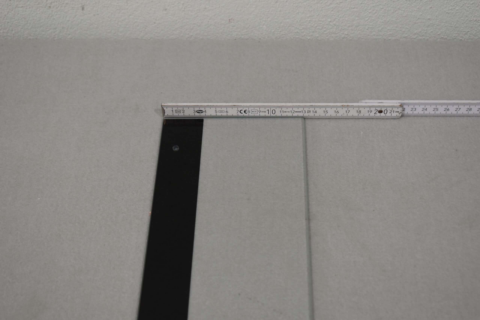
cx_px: 240
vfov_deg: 22.6
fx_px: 800
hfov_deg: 33.4
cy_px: 160
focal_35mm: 60
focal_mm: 40
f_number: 5.6
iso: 360
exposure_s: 1/125
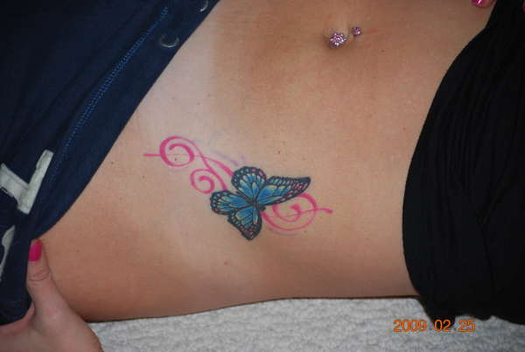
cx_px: 262
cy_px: 176
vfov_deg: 11.5
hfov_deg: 17.0
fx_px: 1753
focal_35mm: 120
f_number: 4.5
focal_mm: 80
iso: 200
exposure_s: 1/60
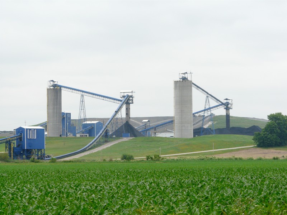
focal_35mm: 151
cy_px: 108
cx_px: 144
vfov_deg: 9.8
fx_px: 1252
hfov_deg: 13.1
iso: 100
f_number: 5
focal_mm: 24.7
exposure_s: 1/250
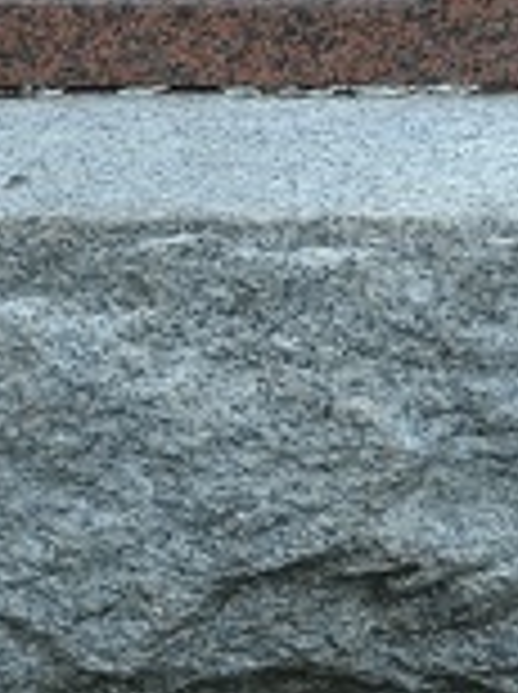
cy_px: -502
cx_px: -194
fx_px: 4202
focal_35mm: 210
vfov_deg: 9.1
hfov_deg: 7.0
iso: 220
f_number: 5.6
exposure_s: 1/125
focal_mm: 28
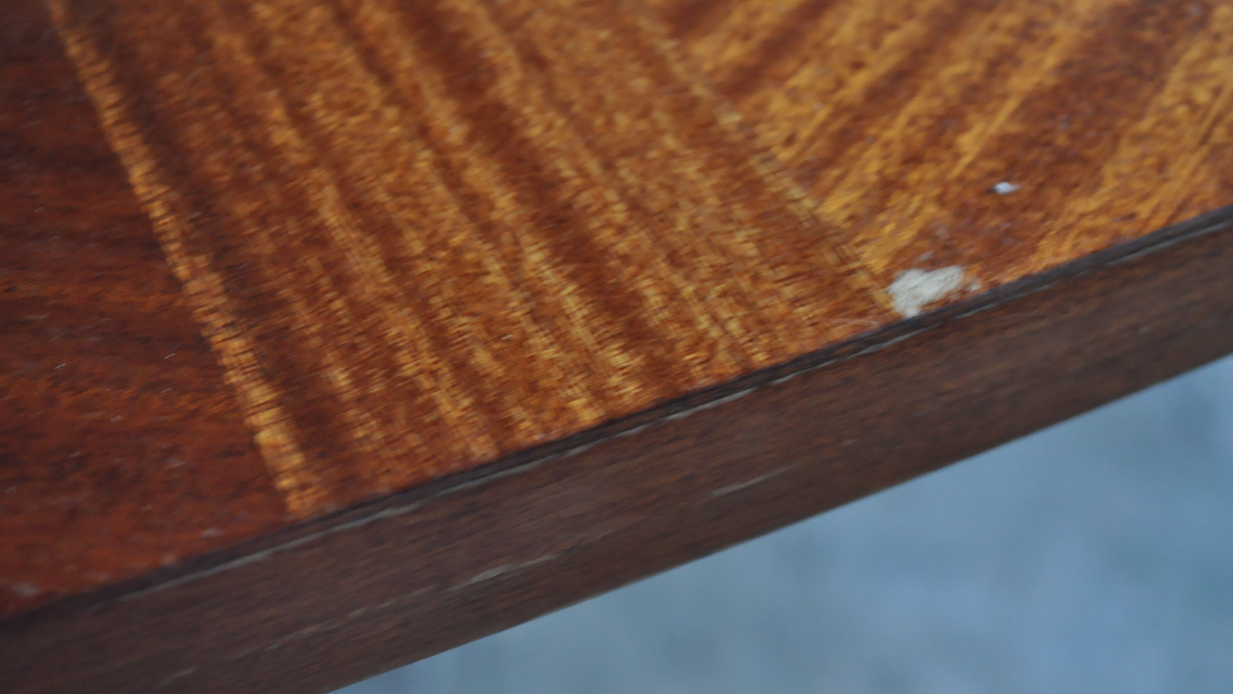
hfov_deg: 33.3
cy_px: 408
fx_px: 2060
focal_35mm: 63
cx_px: 617
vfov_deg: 19.1
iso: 1600
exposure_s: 1/8
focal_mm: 40
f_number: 5.3
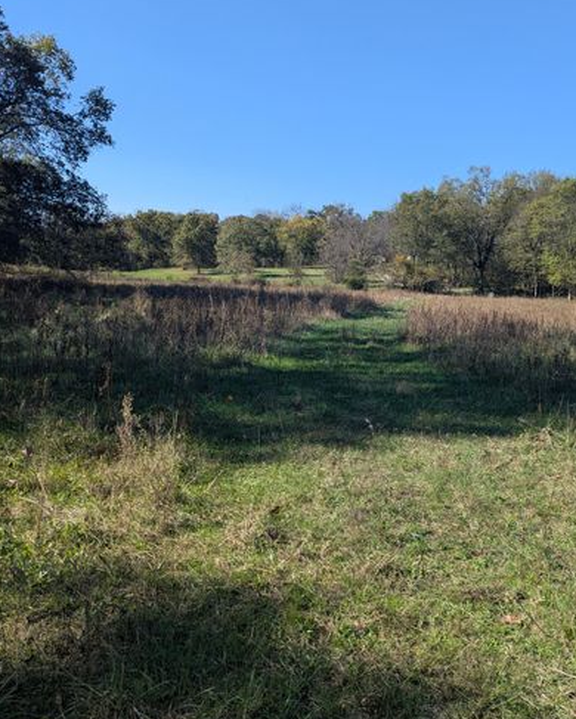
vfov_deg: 55.6
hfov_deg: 45.4
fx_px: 681
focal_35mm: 32
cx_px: 363
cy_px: 351
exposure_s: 1/1433
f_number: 1.85
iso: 44
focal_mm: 6.81
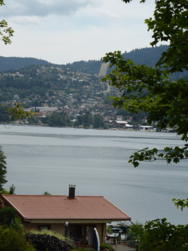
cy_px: 126
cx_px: 94
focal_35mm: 134
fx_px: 970
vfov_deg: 14.7
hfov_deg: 11.1
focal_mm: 21.8
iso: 100
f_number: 5.4
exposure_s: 1/640
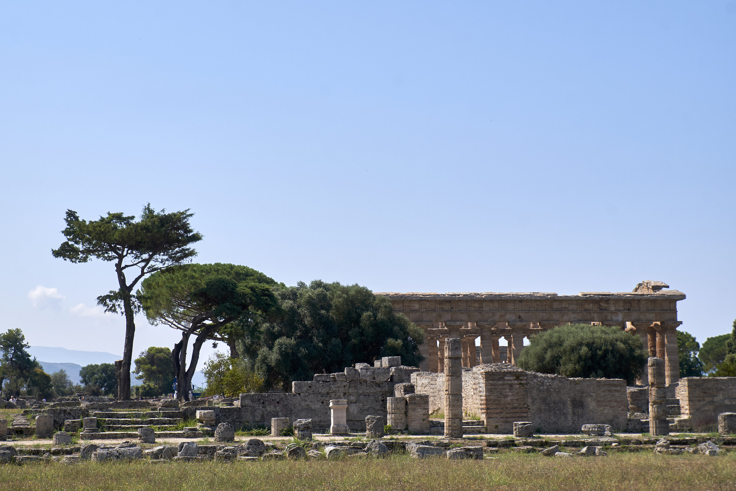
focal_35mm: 66
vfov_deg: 20.6
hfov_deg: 30.5
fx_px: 1349
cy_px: 246
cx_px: 368
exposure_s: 1/350
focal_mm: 43.9
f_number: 11
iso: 400
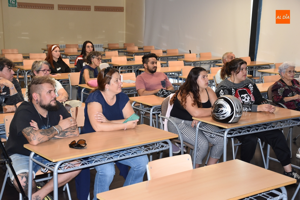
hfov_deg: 35.0
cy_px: 100
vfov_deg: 23.8
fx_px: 475
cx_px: 150
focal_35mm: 57
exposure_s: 1/60
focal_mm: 38
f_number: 4.2
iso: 900
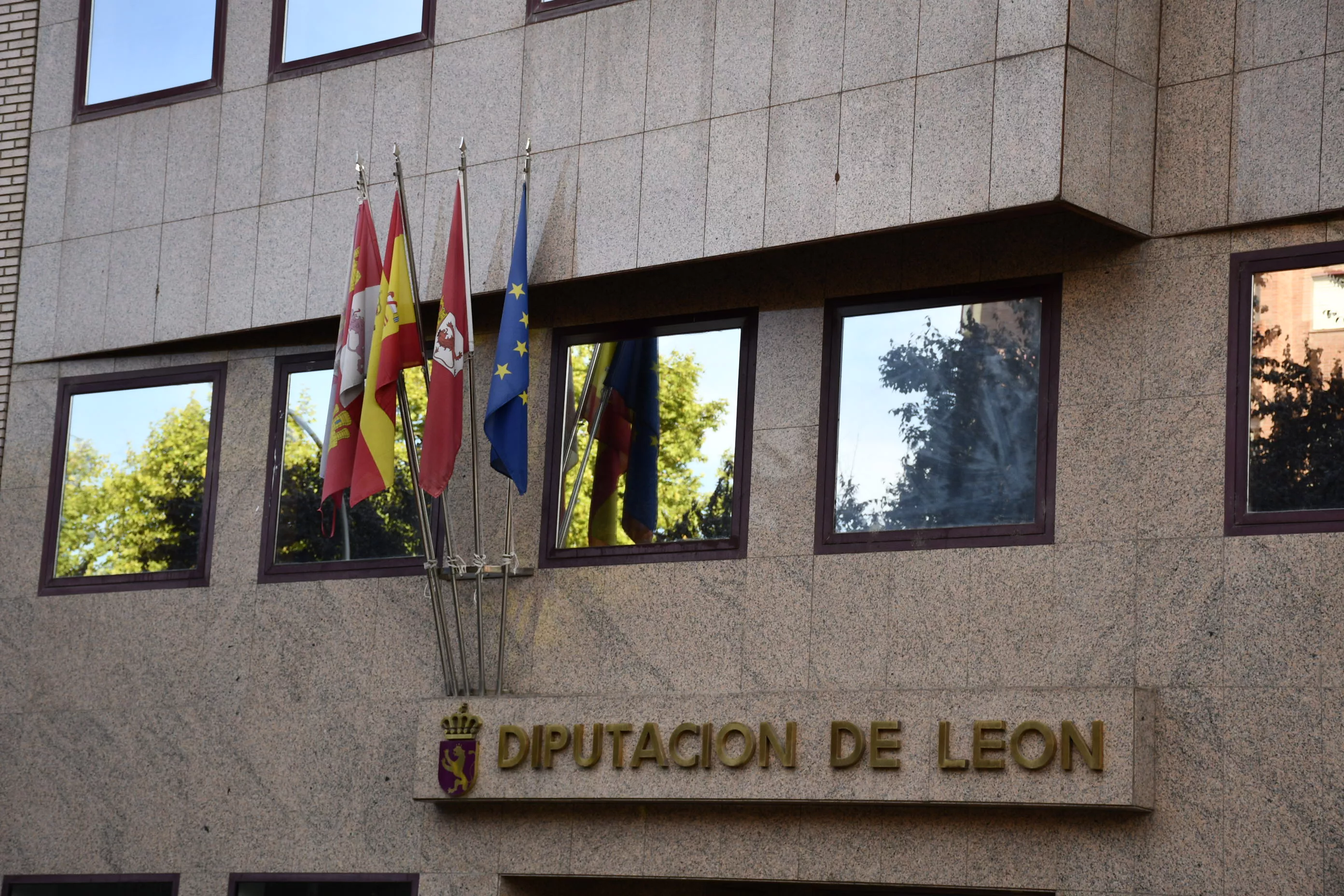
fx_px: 2912
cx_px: 672
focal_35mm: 78
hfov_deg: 26.0
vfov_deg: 17.5
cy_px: 448
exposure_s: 1/250
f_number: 6.3
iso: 200
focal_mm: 52
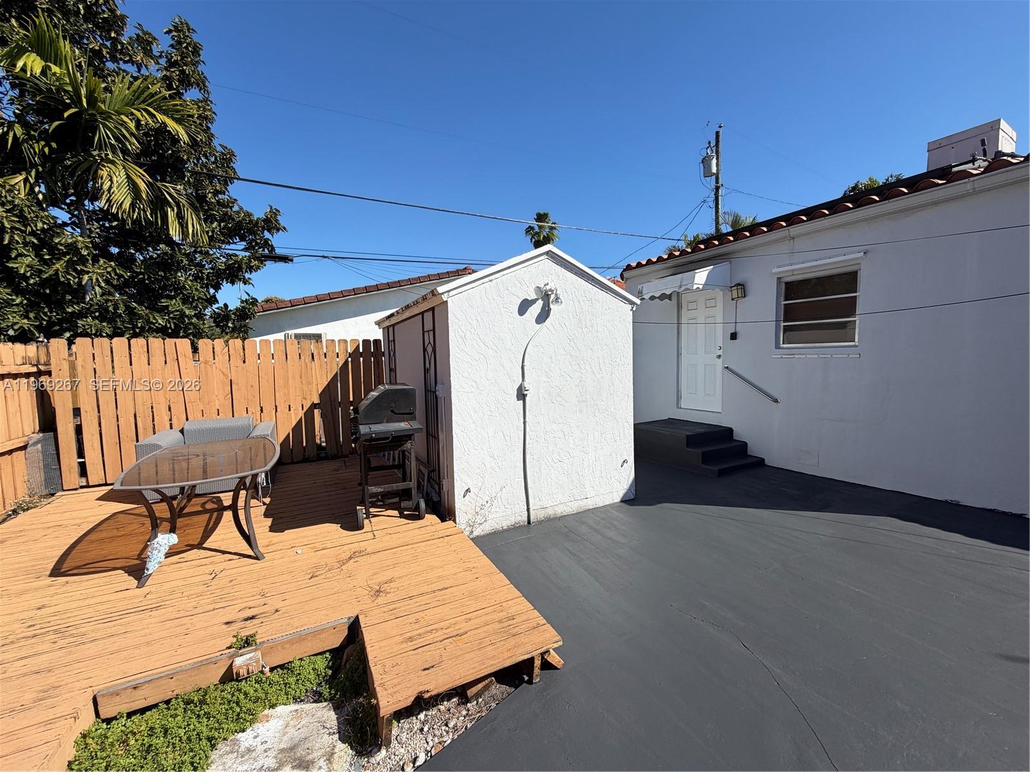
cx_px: 515
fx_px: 417
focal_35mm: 14
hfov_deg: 102.1
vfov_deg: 85.7
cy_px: 386
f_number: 2.2
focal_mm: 2.22
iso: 20
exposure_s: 1/1068
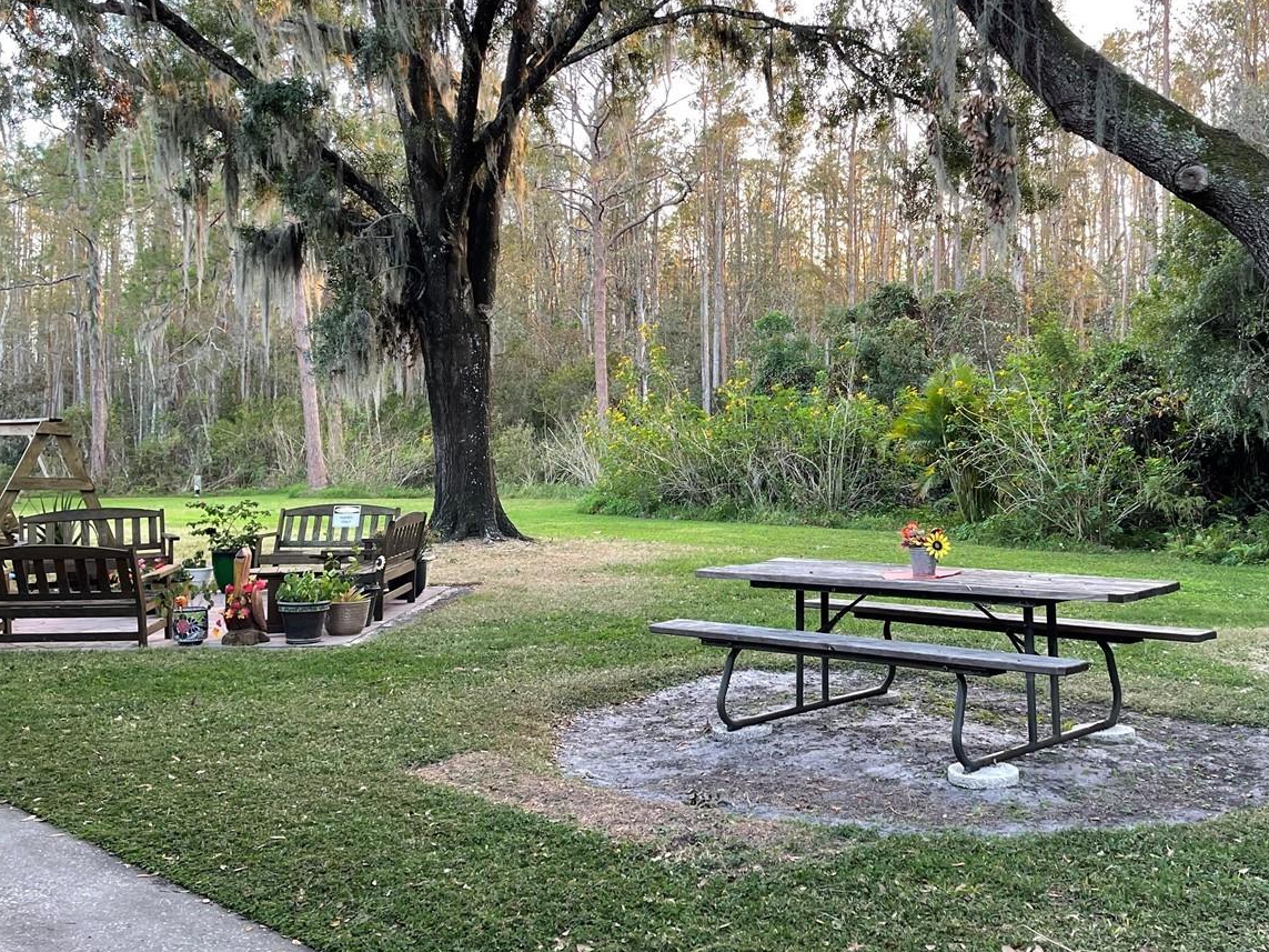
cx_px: 768
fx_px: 1283
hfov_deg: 52.2
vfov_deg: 40.6
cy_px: 395
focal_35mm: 35
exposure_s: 1/121
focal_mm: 5.1
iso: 80
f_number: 1.6
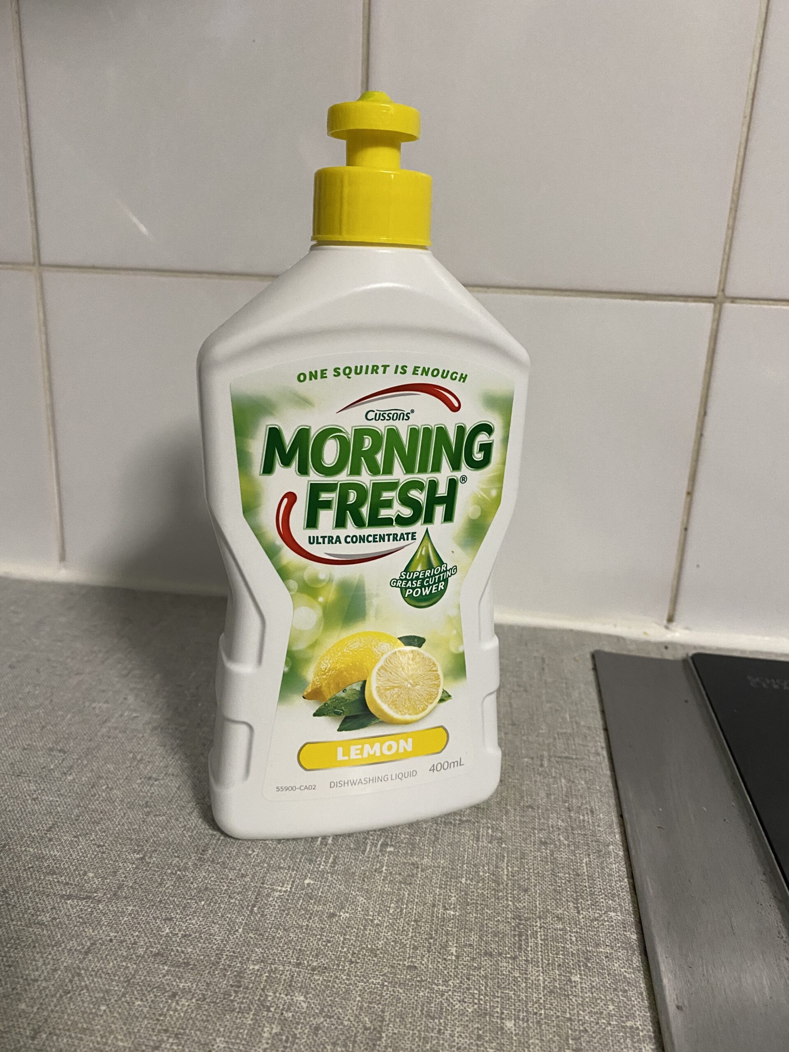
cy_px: 526
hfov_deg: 53.1
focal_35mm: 26
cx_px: 394
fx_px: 790
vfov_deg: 67.3
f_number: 1.8
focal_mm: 4.25
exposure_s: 1/50
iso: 500
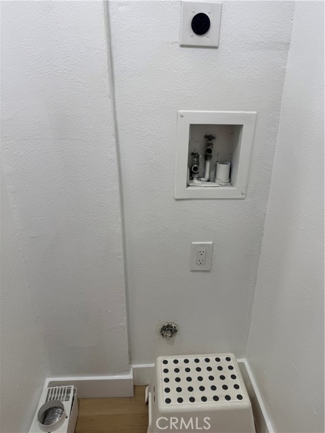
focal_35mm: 24
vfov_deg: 71.6
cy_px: 216
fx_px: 300
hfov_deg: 56.8
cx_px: 162
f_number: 1.78
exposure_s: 1/120
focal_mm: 6.76
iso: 80
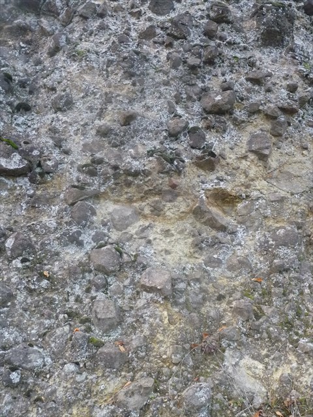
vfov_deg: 46.8
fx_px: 482
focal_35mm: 40
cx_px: 156
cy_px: 208
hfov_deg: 36.0
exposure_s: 1/30
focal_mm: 6.5
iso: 320
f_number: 3.6
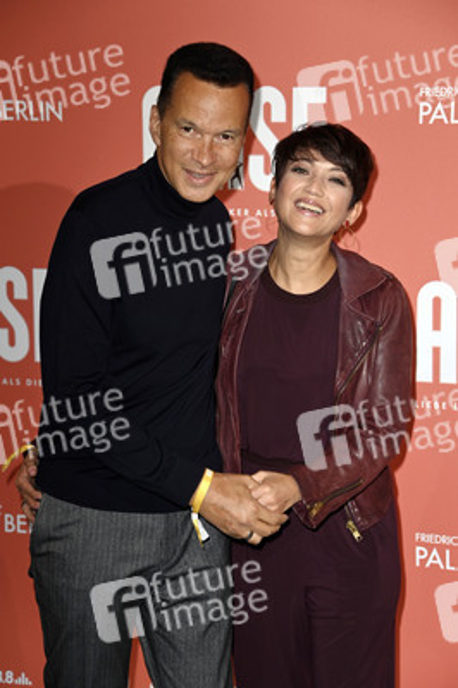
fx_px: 1873
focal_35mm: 98
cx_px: 229
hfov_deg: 13.9
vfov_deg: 20.8
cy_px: 344
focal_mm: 98
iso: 640
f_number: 5.6
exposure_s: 1/160
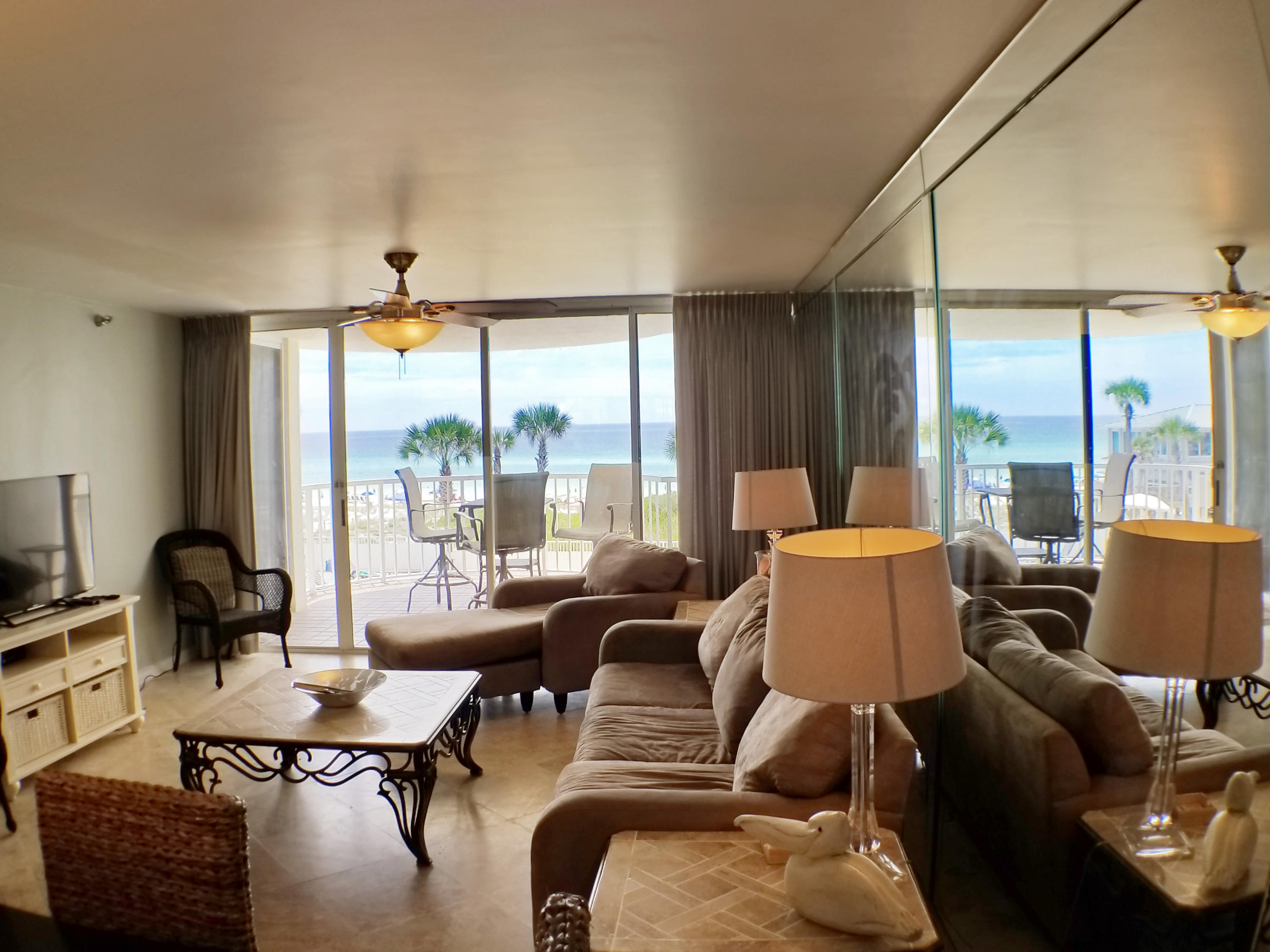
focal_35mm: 26
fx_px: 954
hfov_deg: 67.3
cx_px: 635
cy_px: 476
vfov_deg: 53.1
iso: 50
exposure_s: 1/732
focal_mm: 4.25
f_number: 1.7
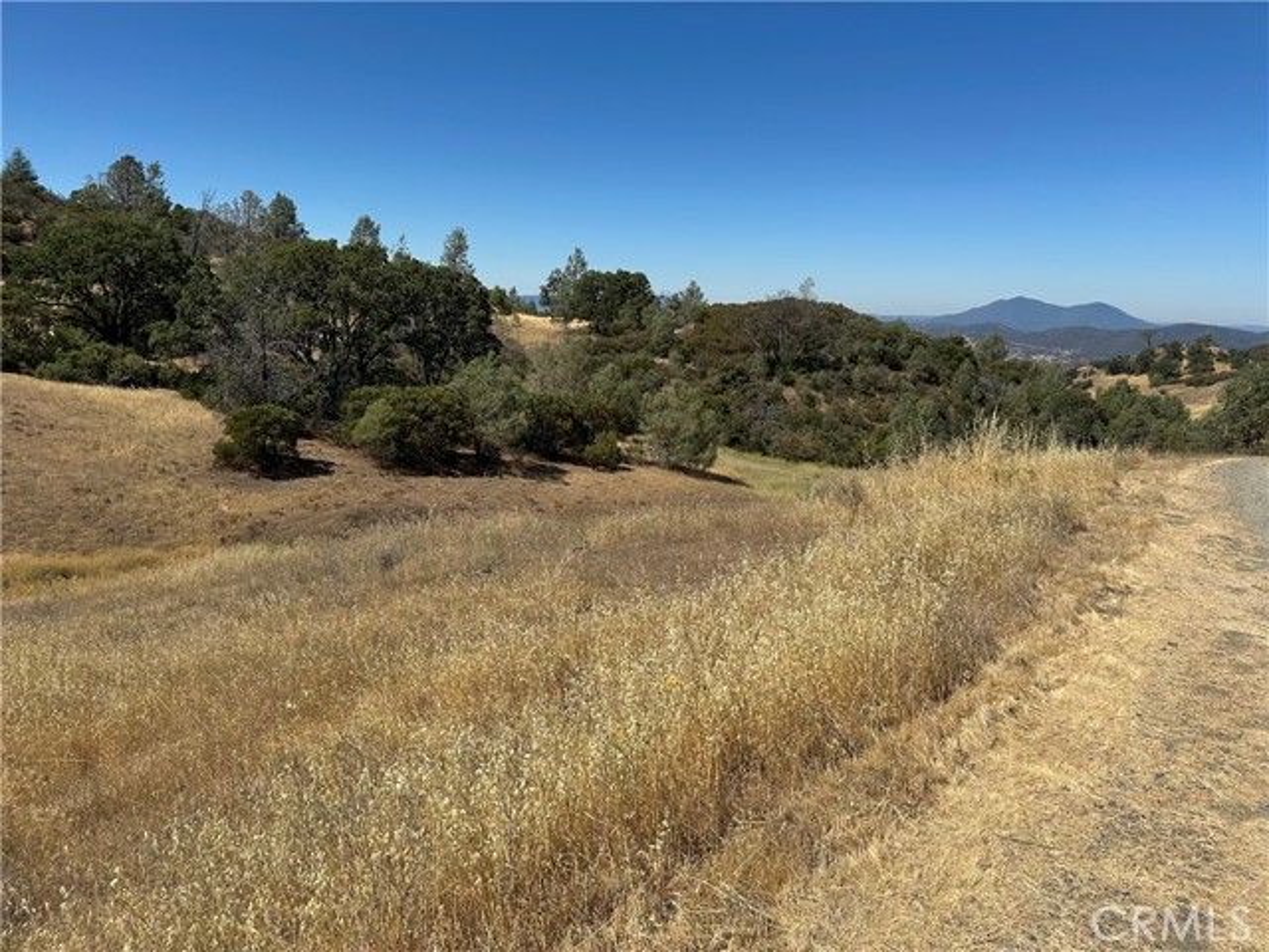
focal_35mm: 24
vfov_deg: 56.8
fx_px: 880
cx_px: 634
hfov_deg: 71.6
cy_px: 476
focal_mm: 6.86
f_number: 1.78
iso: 80
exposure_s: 1/6623
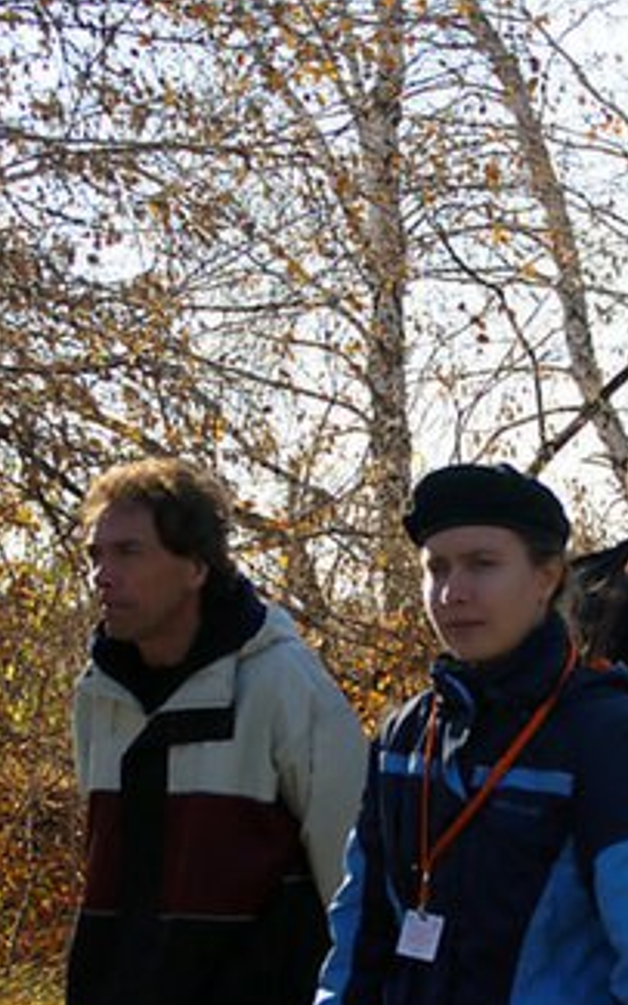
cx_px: 486
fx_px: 4619
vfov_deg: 12.4
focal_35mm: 169
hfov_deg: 7.8
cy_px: 614
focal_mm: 35
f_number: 5.6
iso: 200
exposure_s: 1/500
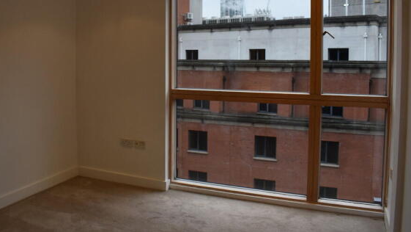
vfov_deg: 35.2
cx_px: 176
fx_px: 360
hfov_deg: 59.2
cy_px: 72
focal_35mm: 33
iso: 400
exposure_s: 1/100
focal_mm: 18
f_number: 5
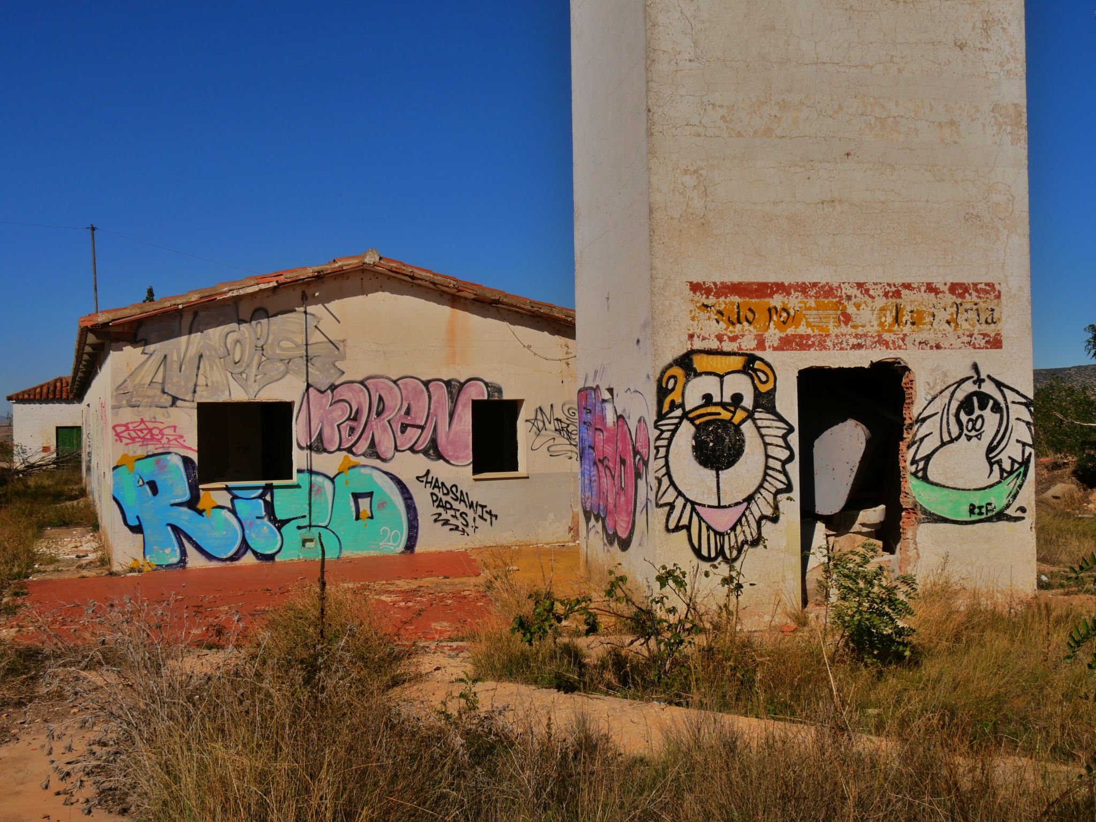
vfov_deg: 41.8
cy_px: 411
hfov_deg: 54.0
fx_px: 1076
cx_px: 548
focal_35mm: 34
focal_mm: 17
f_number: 11
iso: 200
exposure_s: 1/1300
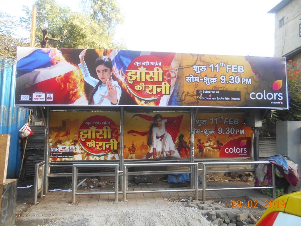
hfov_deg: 67.3
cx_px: 150
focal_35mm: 26
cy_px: 113
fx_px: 226
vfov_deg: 53.1
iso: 80
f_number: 3.2
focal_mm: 4.6
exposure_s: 1/80
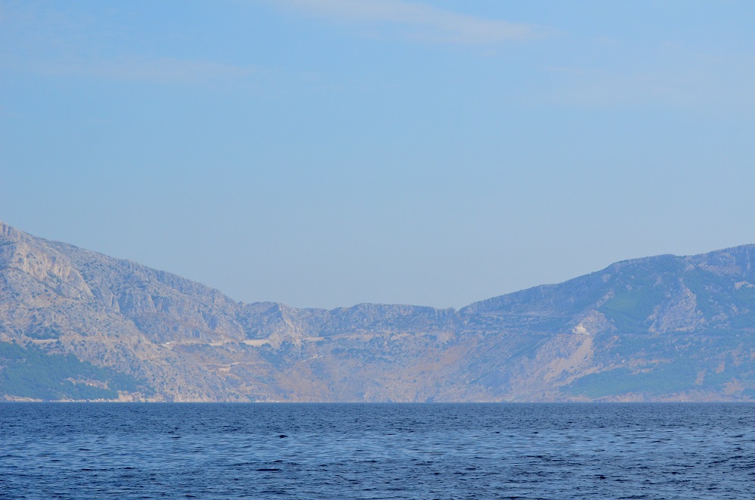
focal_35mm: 112
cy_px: 250
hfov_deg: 18.2
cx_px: 378
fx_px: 2354
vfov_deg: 12.1
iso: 400
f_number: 5.6
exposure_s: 1/2500
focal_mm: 75
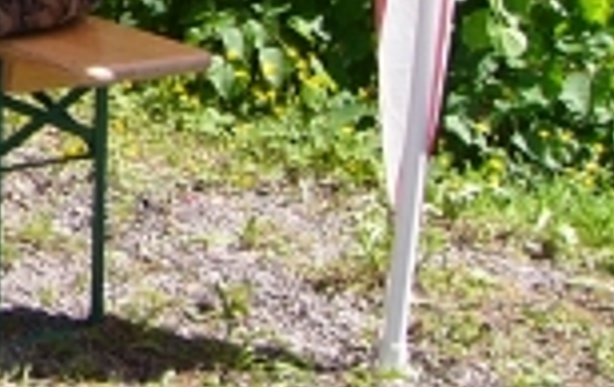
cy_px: -353
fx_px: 2901
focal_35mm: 173
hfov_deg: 10.9
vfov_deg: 7.4
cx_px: -666
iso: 50
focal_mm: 6
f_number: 2.8
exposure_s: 1/400
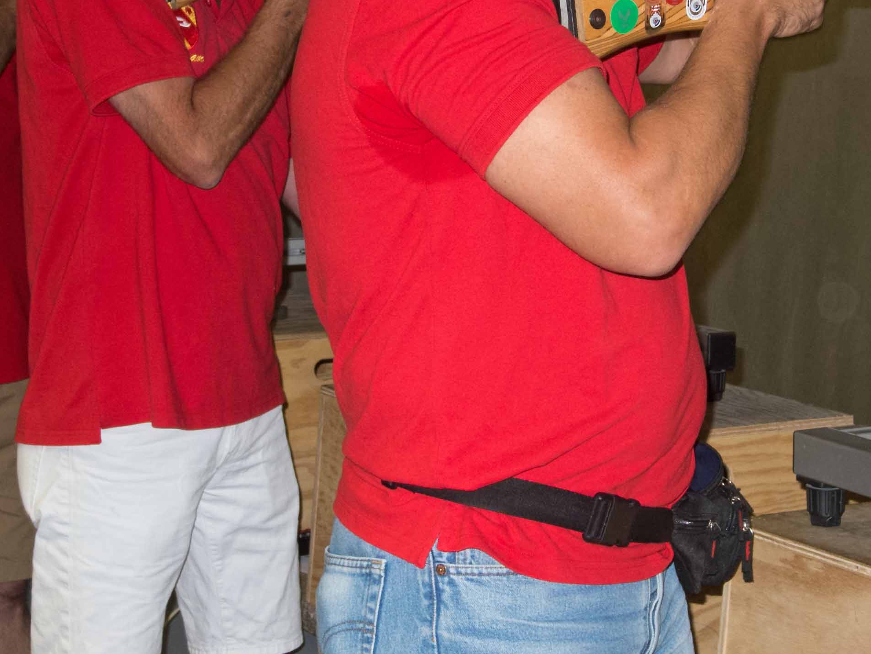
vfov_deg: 15.3
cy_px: 90
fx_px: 2416
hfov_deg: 20.4
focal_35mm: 96
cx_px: 498
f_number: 3.5
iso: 250
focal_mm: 10.7
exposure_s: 1/30
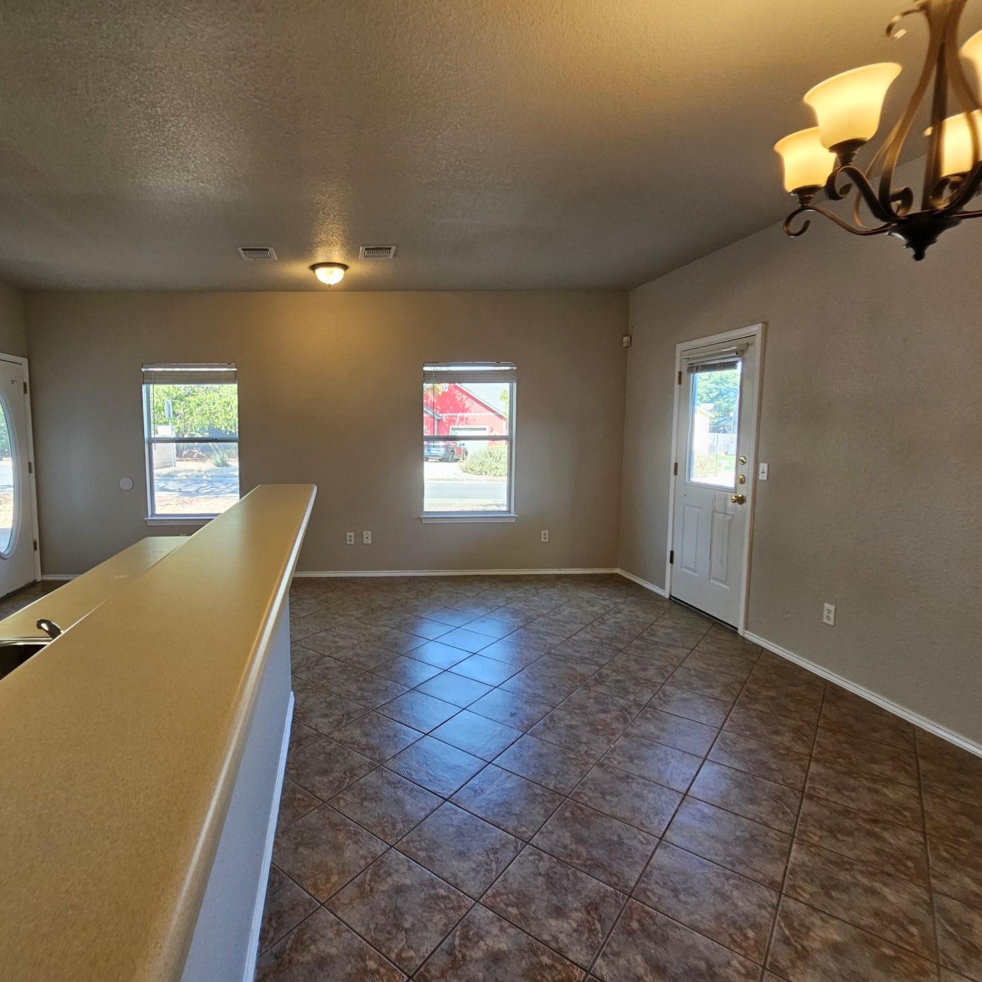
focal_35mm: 16
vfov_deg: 87.4
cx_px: 341
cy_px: 483
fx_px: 514
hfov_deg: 84.9
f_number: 2.2
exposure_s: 1/60
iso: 80
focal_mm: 2.2
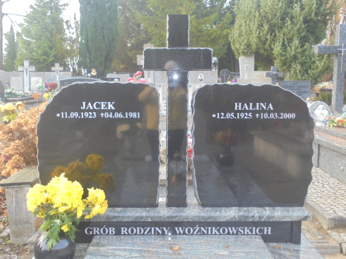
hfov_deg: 49.0
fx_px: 380
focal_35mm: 38
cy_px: 130
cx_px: 173
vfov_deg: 37.7
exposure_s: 1/50
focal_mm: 6.9
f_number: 4.2
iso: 100
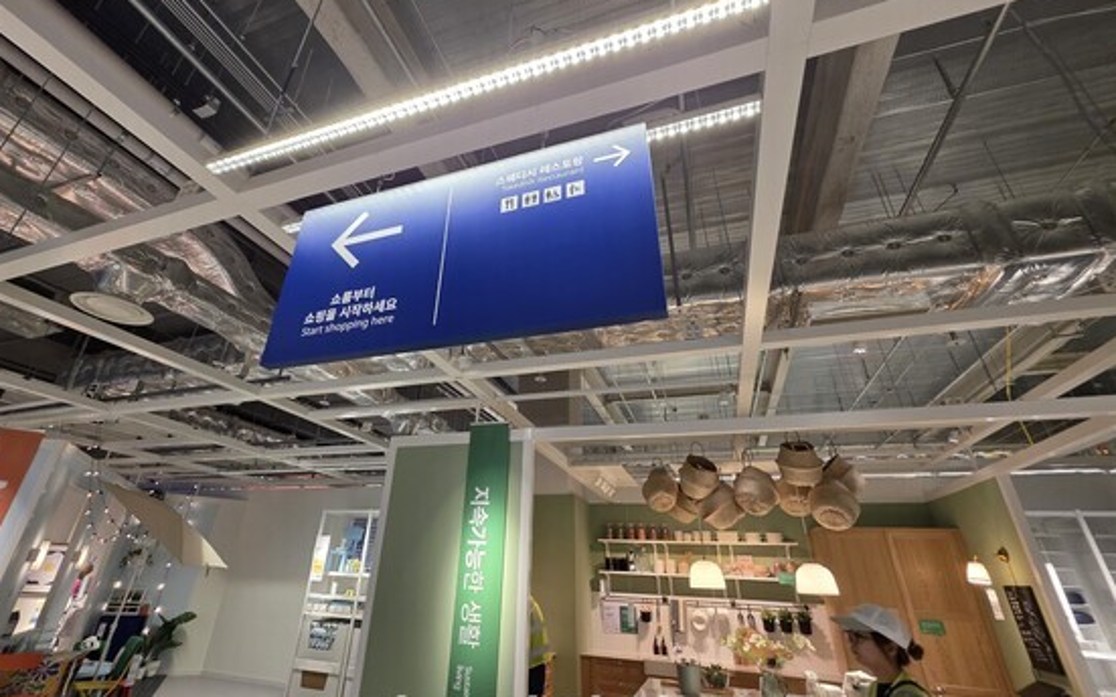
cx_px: 516
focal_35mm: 15
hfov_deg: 101.3
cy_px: 330
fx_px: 456
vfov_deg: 74.7
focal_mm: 2.2
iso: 200
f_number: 1.9
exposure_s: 1/120
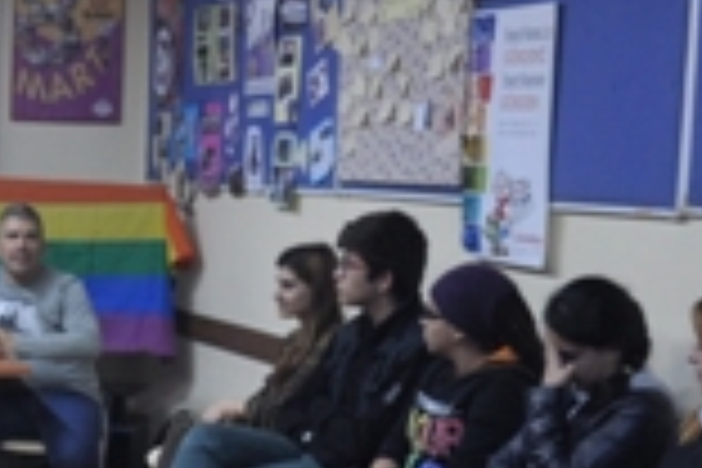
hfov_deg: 20.1
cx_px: -135
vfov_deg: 14.3
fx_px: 1852
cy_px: 376
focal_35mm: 95
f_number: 3.5
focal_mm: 18
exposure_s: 1/30
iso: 500
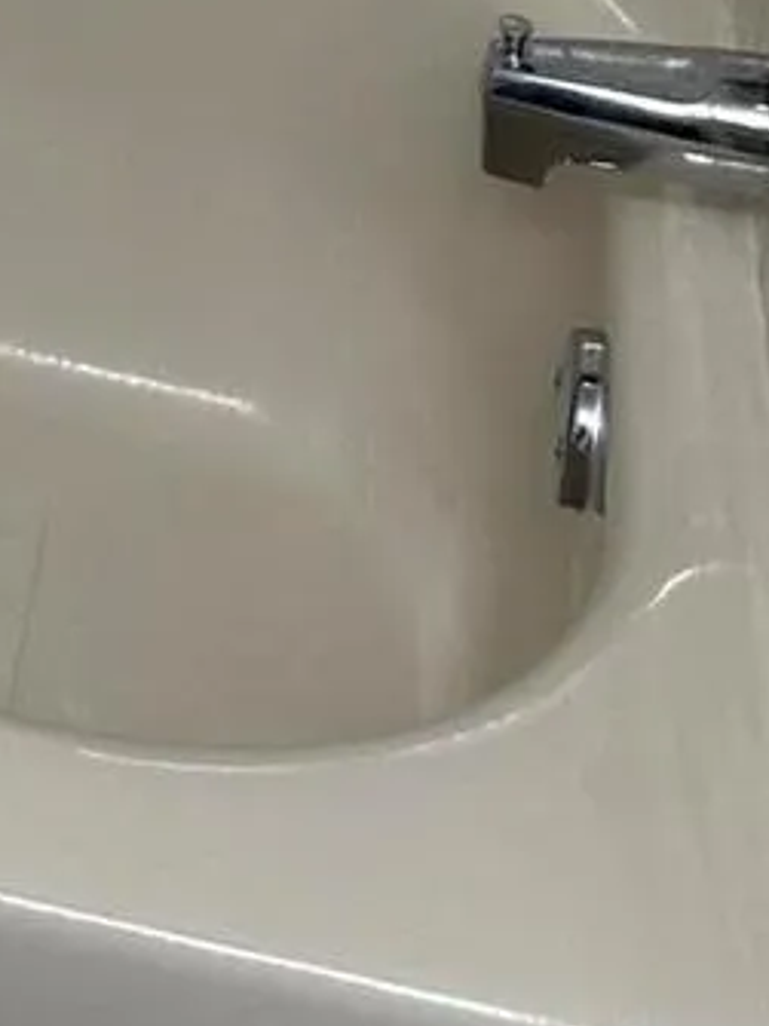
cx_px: -456
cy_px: -1182
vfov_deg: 14.2
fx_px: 3260
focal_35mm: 110
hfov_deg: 12.6
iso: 160
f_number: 1.78
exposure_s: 1/60
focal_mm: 6.86
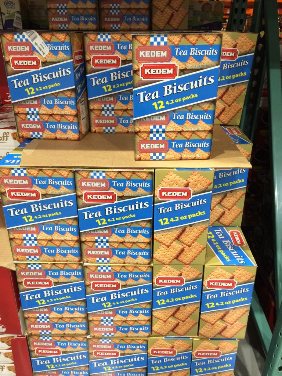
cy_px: 188
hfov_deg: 48.2
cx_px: 141
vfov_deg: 61.7
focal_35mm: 29
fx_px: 315
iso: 125
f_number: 2.2
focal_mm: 4.15
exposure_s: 1/33
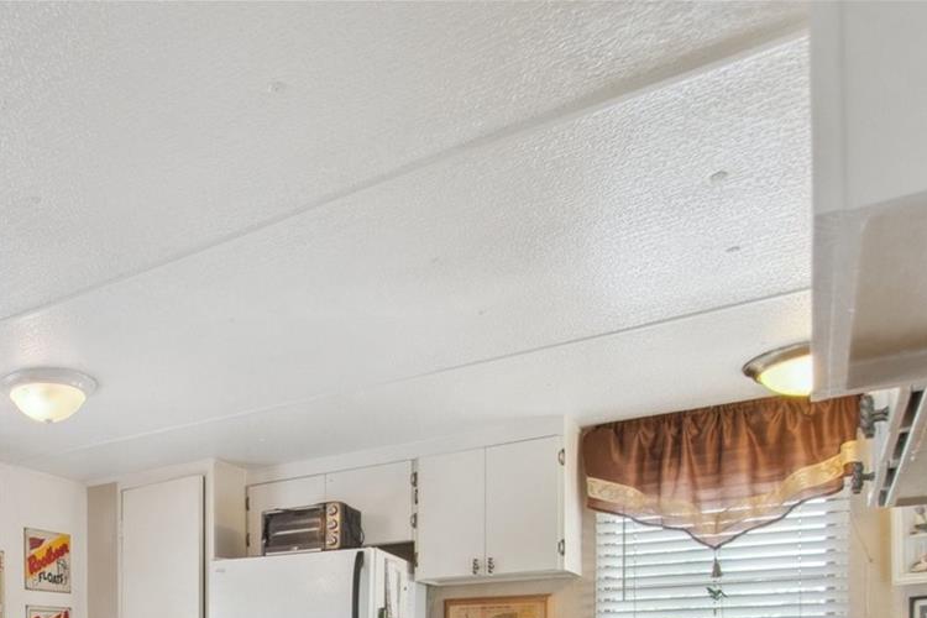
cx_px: 109
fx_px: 824
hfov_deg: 52.3
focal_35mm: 32
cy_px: 658
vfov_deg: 35.8
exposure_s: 1/80
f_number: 8
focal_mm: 10
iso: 400
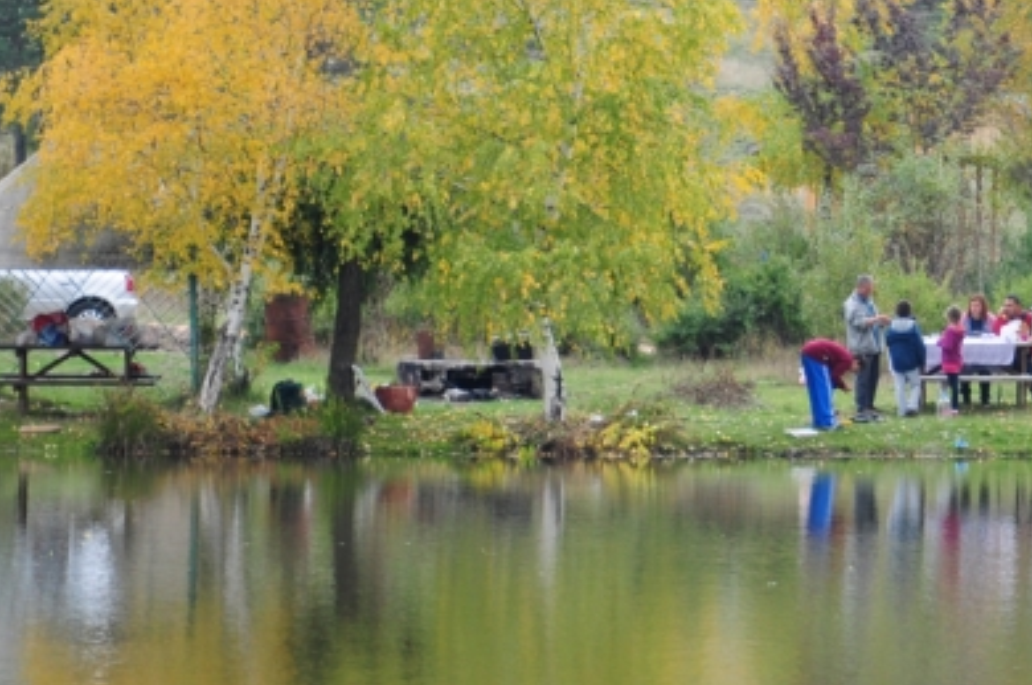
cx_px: 1196
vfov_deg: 5.6
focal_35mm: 244
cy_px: 415
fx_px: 6986
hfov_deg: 8.4
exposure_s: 1/250
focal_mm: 62
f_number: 5.6
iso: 250
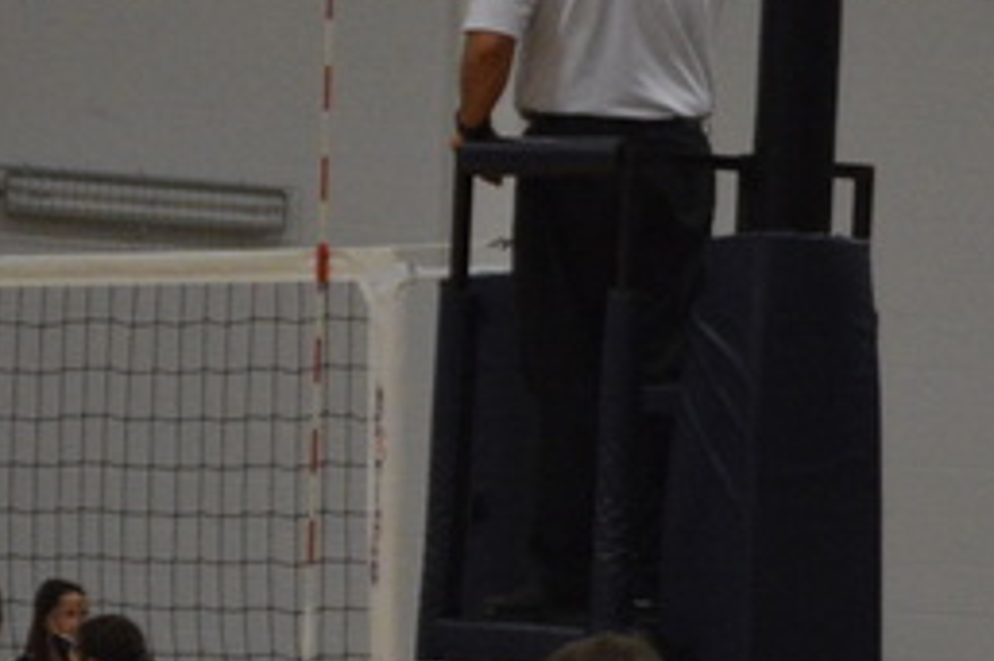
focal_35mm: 350
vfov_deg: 3.9
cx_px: 1489
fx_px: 9657
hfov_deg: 5.8
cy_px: 733
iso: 2200
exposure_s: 1/500
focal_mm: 60
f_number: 4
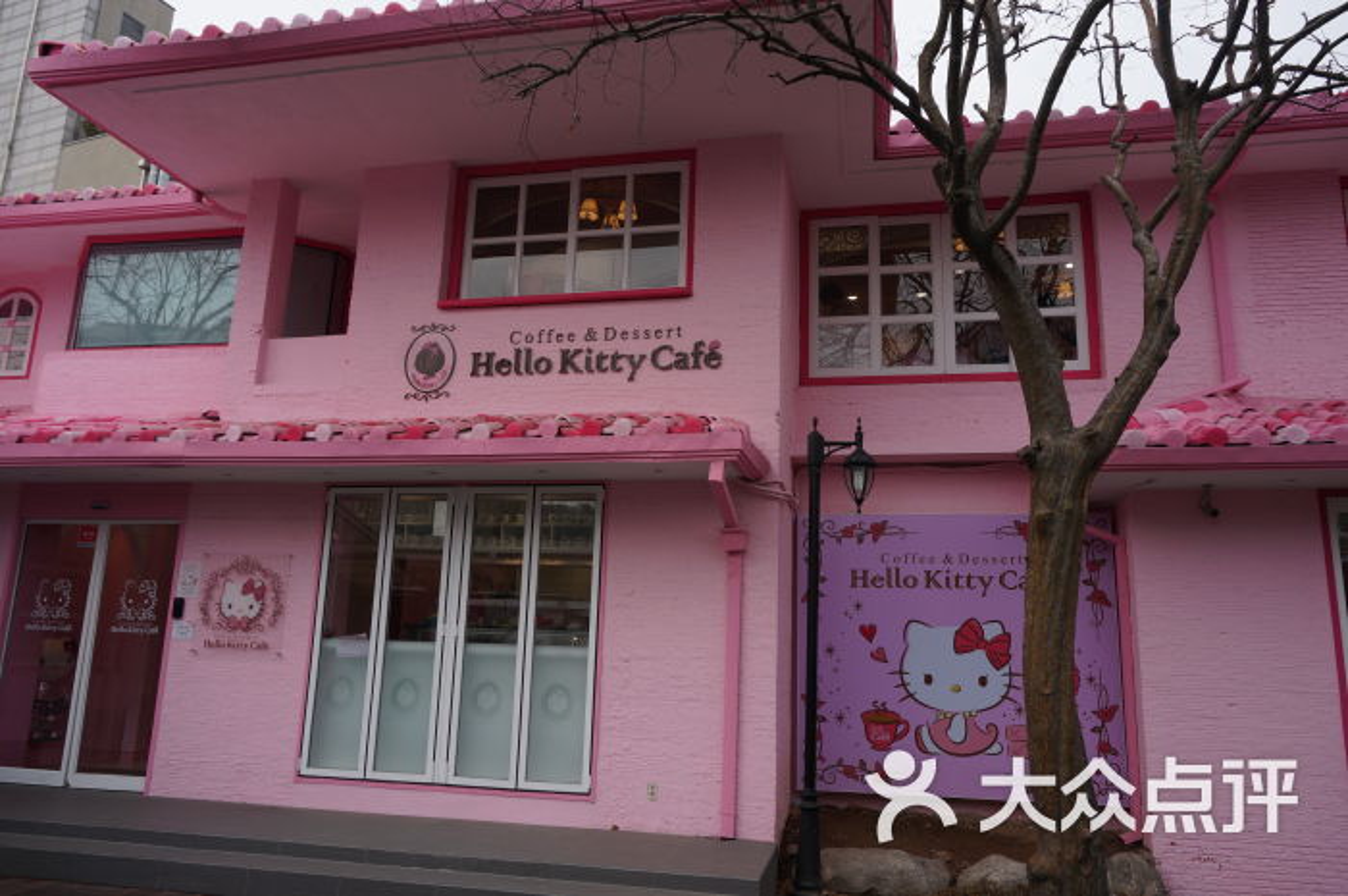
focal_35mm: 26
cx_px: 674
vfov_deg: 50.3
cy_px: 448
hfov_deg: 70.5
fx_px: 954
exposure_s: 1/100
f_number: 7.1
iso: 100
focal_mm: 17
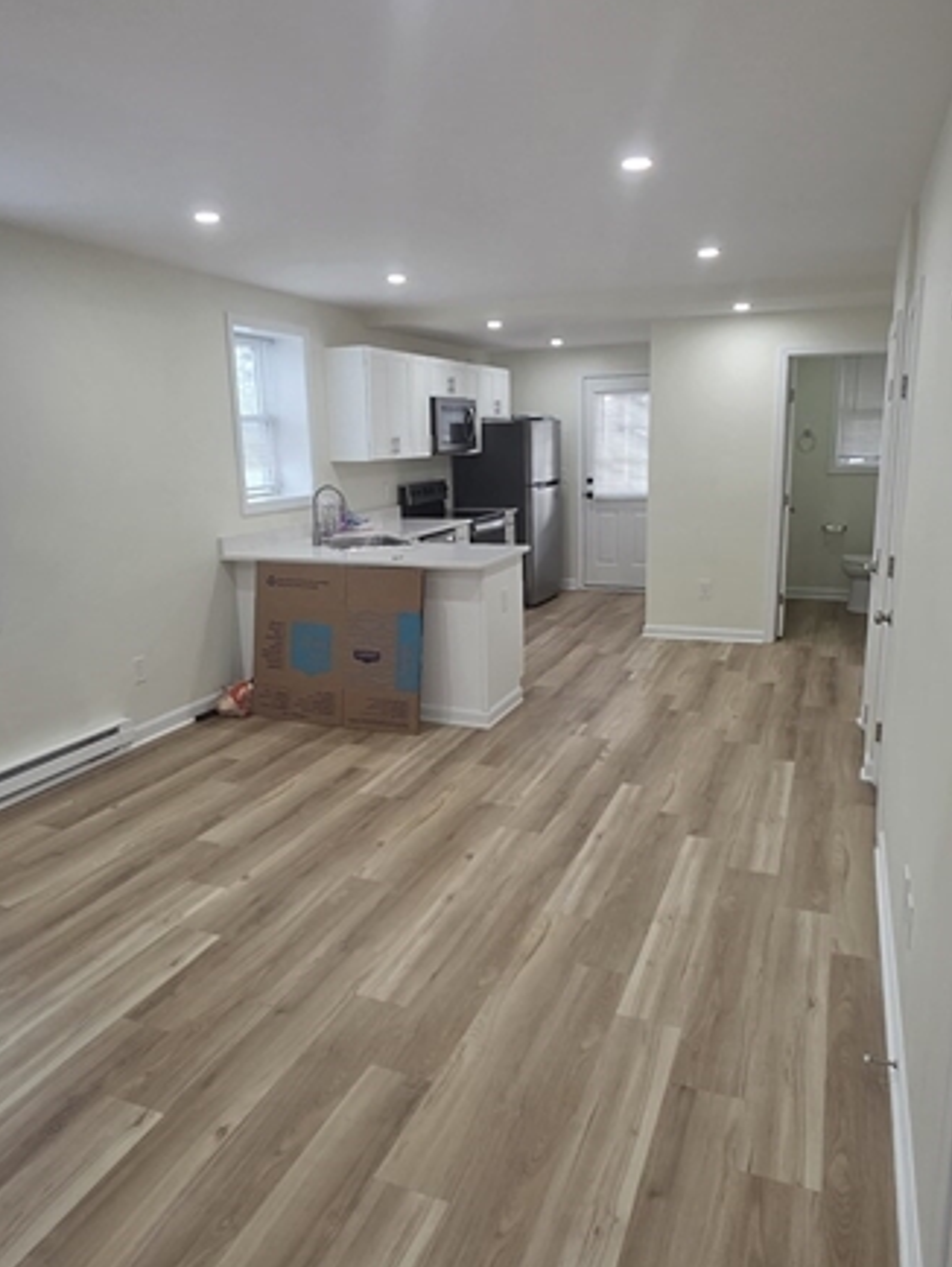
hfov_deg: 58.9
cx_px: 464
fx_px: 843
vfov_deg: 73.9
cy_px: 625
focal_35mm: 23
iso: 160
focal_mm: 2.2
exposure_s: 1/120
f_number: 1.9
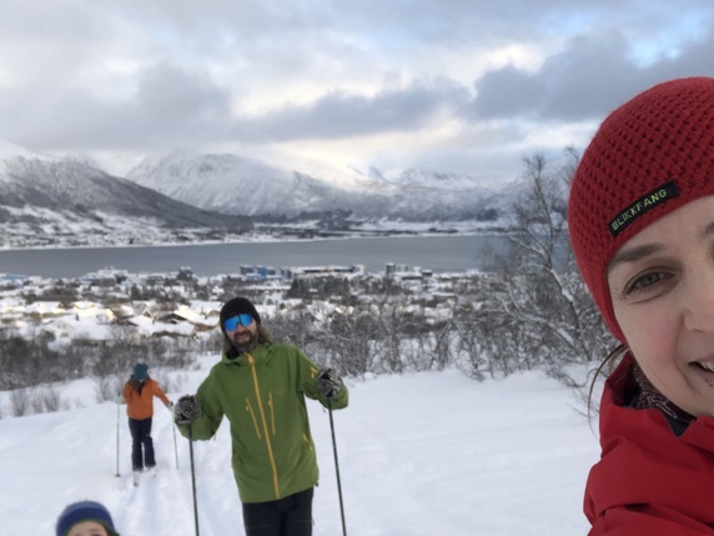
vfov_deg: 33.5
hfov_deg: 43.9
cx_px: 355
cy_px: 325
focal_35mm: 43
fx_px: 887
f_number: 2.2
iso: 20
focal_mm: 2.87
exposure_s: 1/346
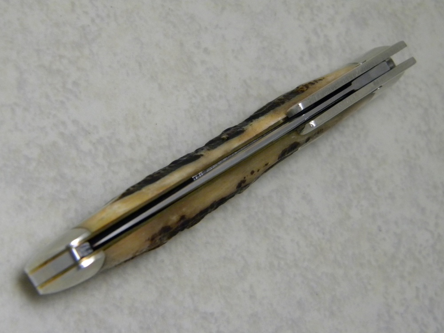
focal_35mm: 105
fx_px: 1347
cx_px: 222
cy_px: 166
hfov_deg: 18.7
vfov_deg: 14.1
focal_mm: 19
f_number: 4.7
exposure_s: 1/23.4
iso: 400
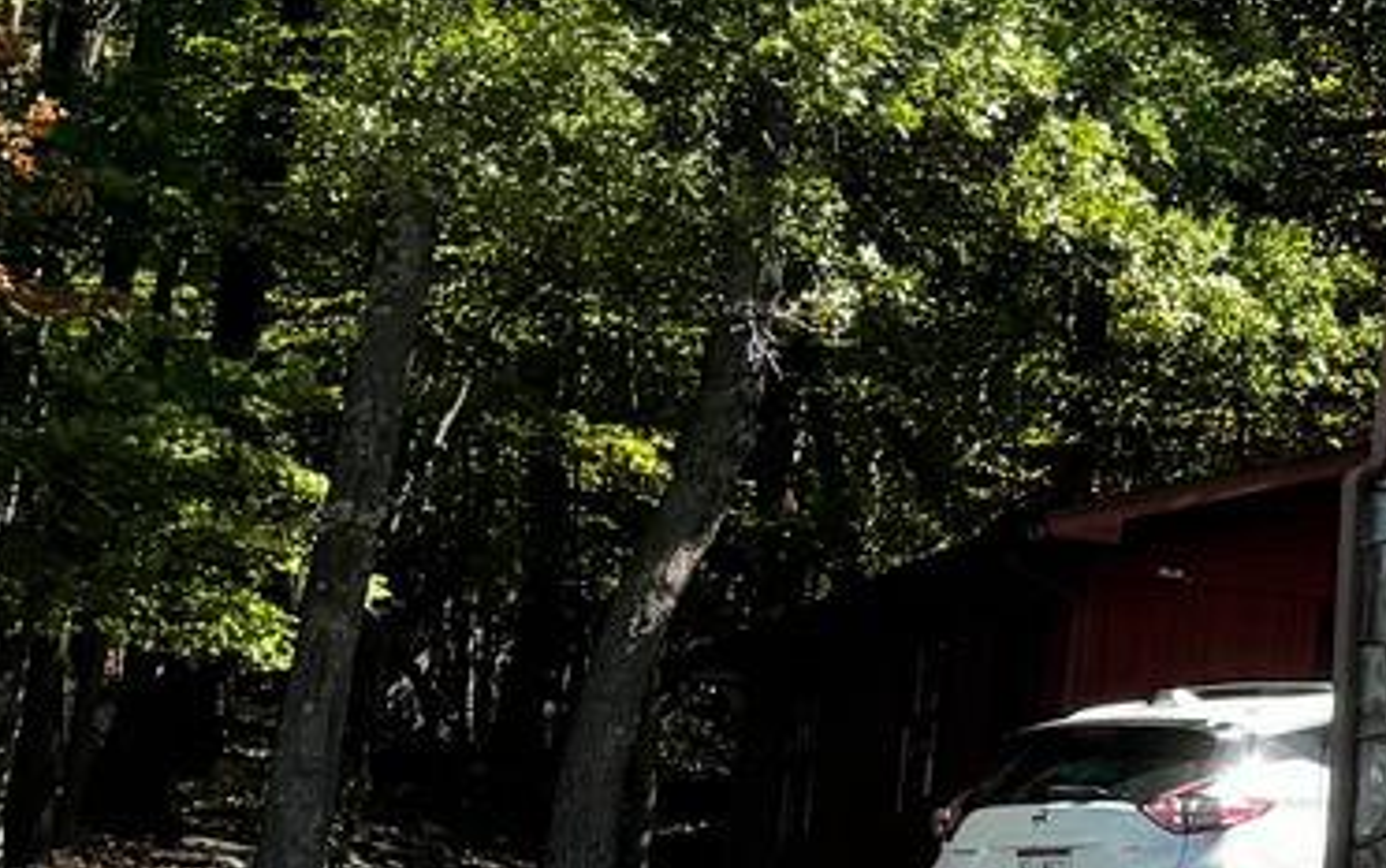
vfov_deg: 9.4
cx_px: 3443
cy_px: 335
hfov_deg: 11.8
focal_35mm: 140
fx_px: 5291
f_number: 1.78
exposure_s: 1/1395
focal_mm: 6.76
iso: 80
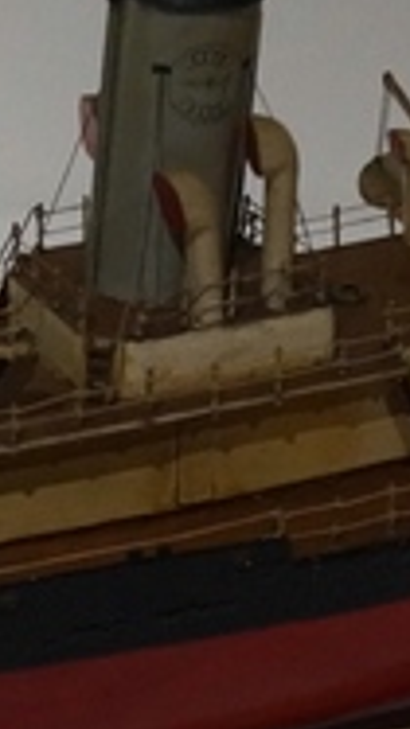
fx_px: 3909
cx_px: -156
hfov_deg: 6.0
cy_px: 780
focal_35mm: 202
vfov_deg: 10.6
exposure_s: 1/160
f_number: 4
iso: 1000
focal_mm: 24
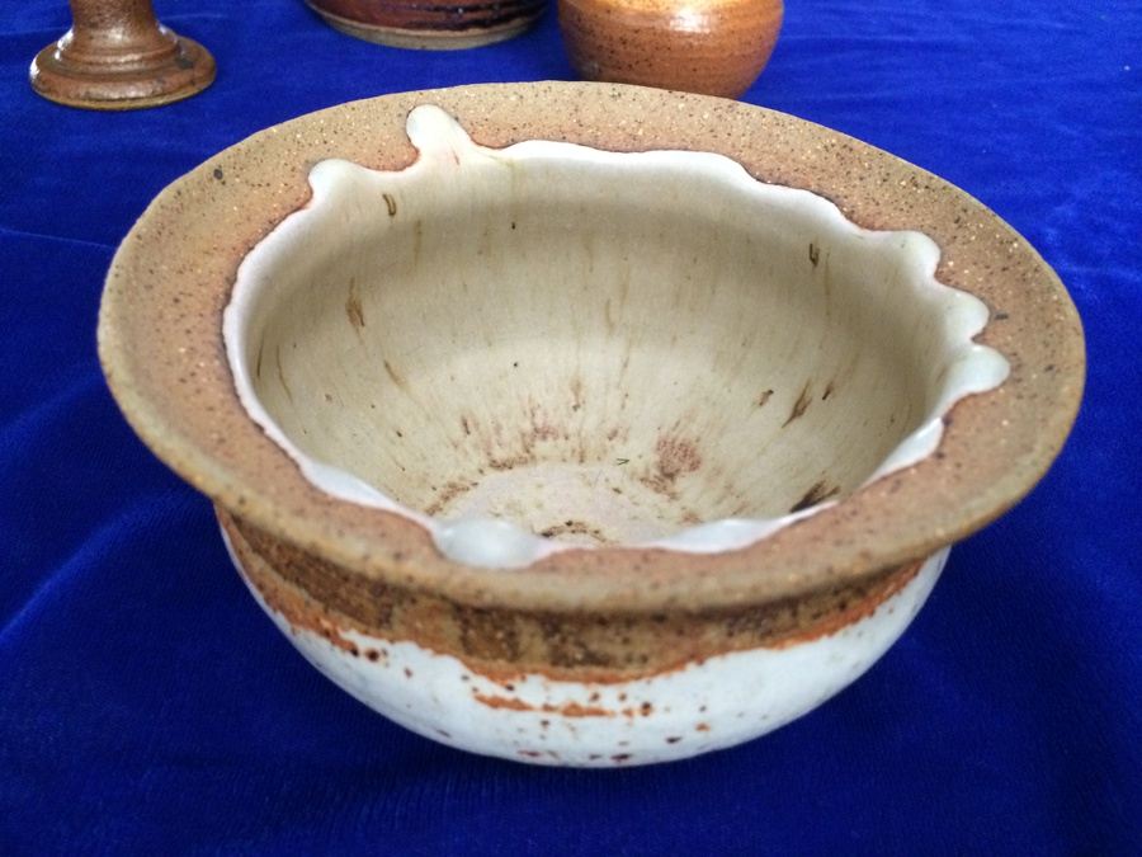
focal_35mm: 30
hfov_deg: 60.0
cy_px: 428
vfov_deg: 46.8
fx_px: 990
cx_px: 571
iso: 320
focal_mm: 4.12
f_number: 2.2
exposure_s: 1/30
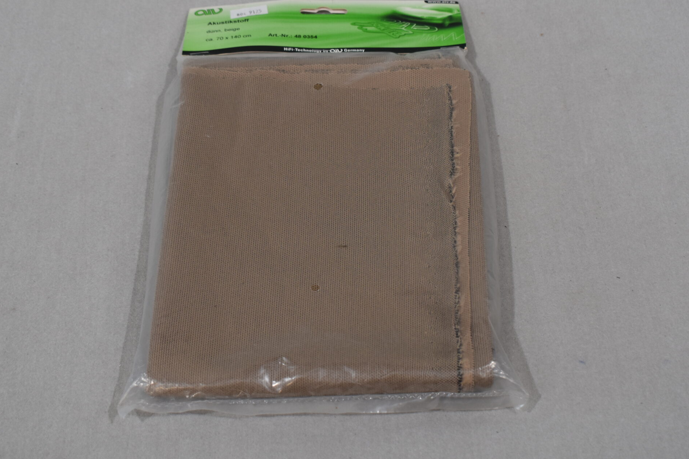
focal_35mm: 59
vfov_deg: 23.1
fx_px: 1123
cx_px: 340
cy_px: 185
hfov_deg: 34.1
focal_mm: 29
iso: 360
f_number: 5.6
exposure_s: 1/125
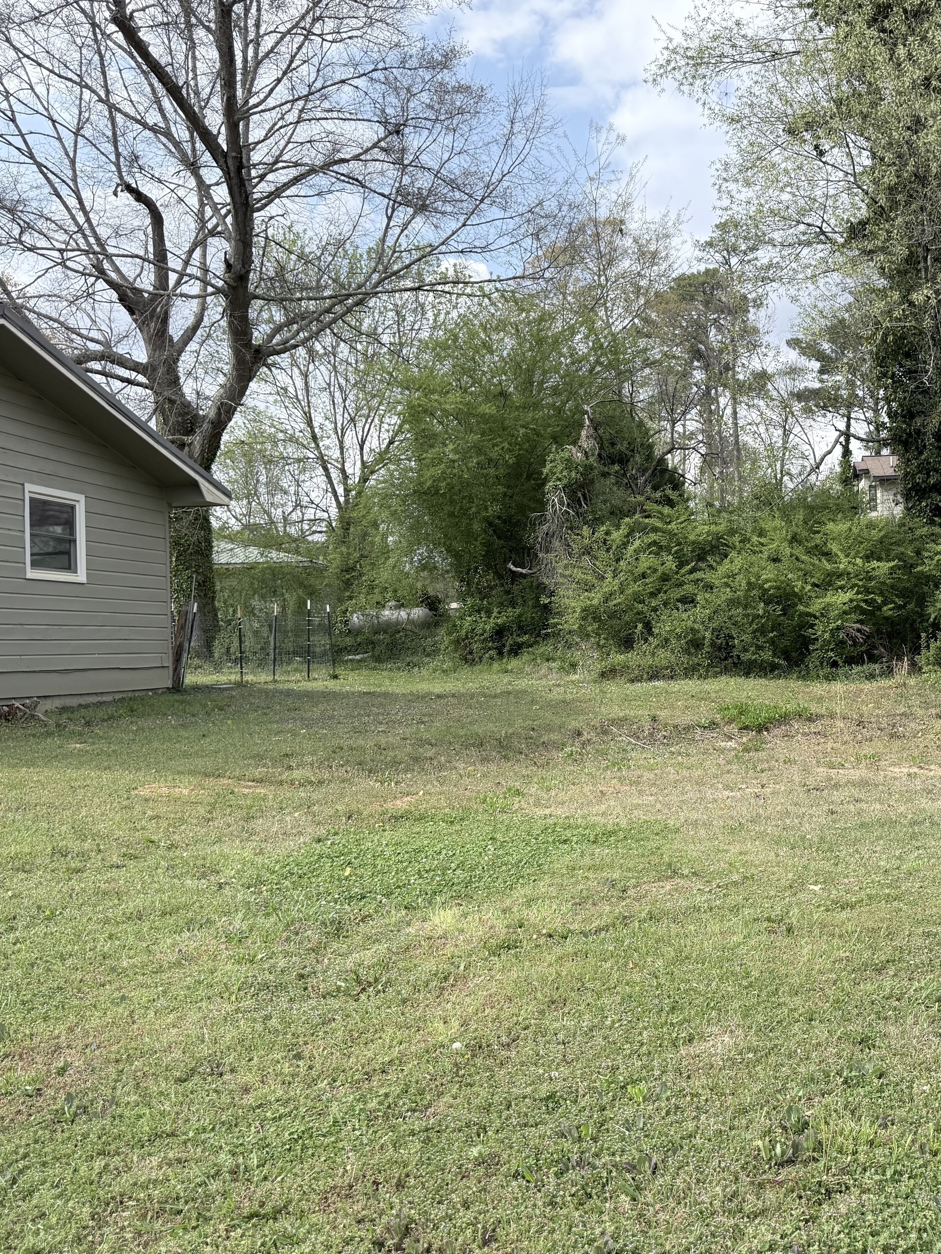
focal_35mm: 33
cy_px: 609
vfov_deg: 55.3
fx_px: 1196
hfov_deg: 42.1
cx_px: 666
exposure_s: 1/3953
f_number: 1.78
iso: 125
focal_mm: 6.76
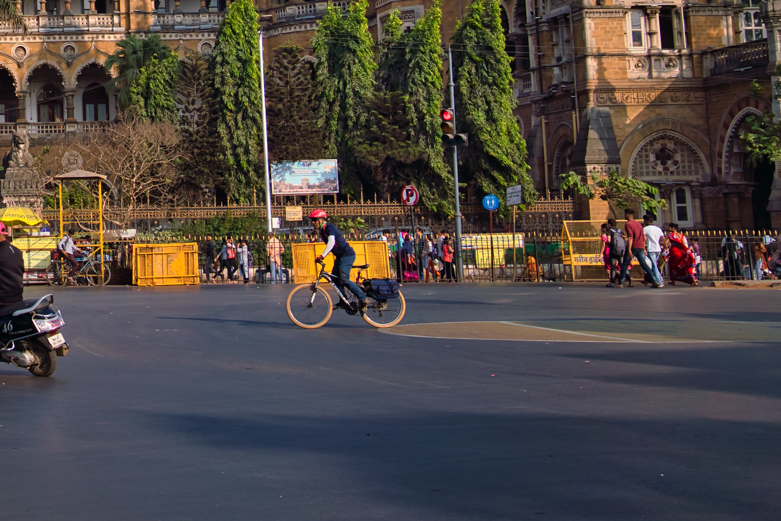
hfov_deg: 24.8
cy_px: -81
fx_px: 1606
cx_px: -146
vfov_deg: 17.7
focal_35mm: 74
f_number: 5.6
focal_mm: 31
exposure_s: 1/800
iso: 100
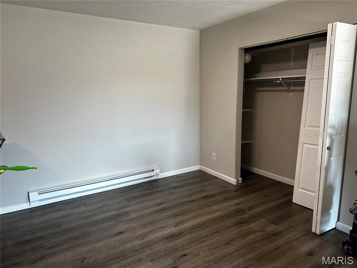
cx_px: 178
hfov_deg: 71.6
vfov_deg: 56.8
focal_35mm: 24
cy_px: 134
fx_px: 248
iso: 160
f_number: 1.78
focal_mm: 6.86
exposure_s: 1/120
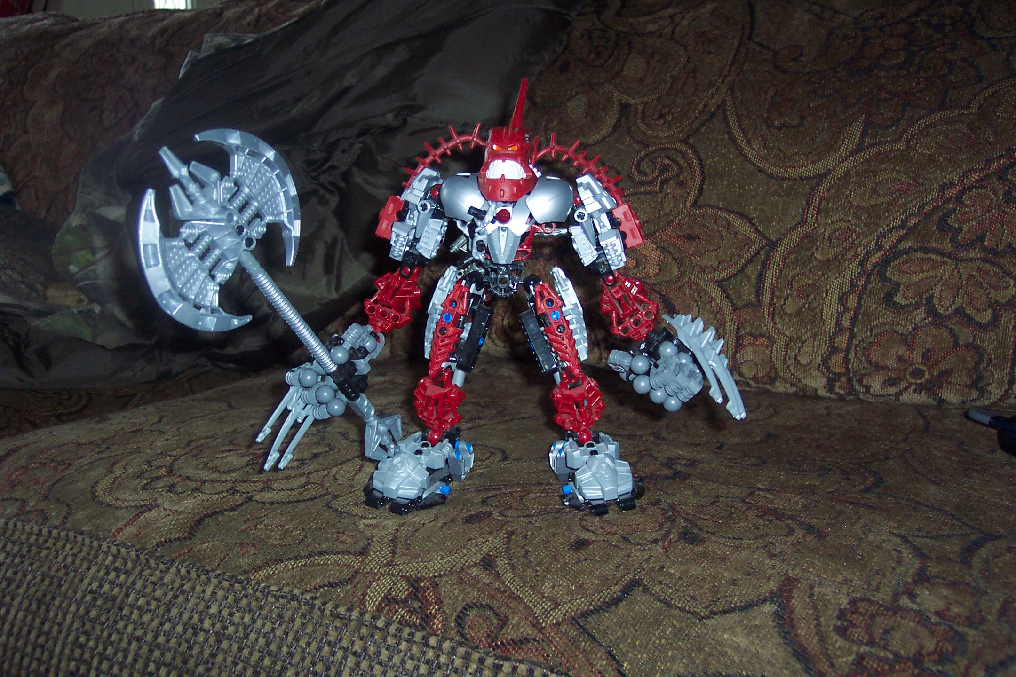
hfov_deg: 50.7
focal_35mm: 38
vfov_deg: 35.1
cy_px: 338
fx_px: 1072
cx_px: 508
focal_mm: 8
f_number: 2.8
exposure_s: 1/30
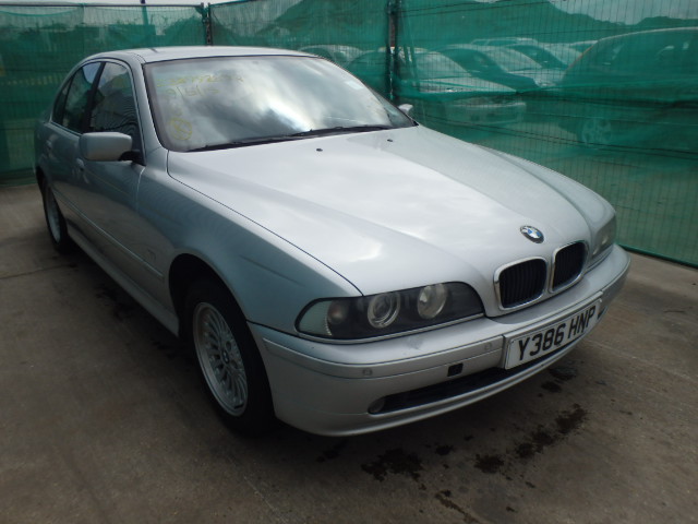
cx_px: 349
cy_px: 262
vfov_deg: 49.7
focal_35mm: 28
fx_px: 565
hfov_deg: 63.4
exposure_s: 1/200
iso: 125
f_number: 11
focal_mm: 5
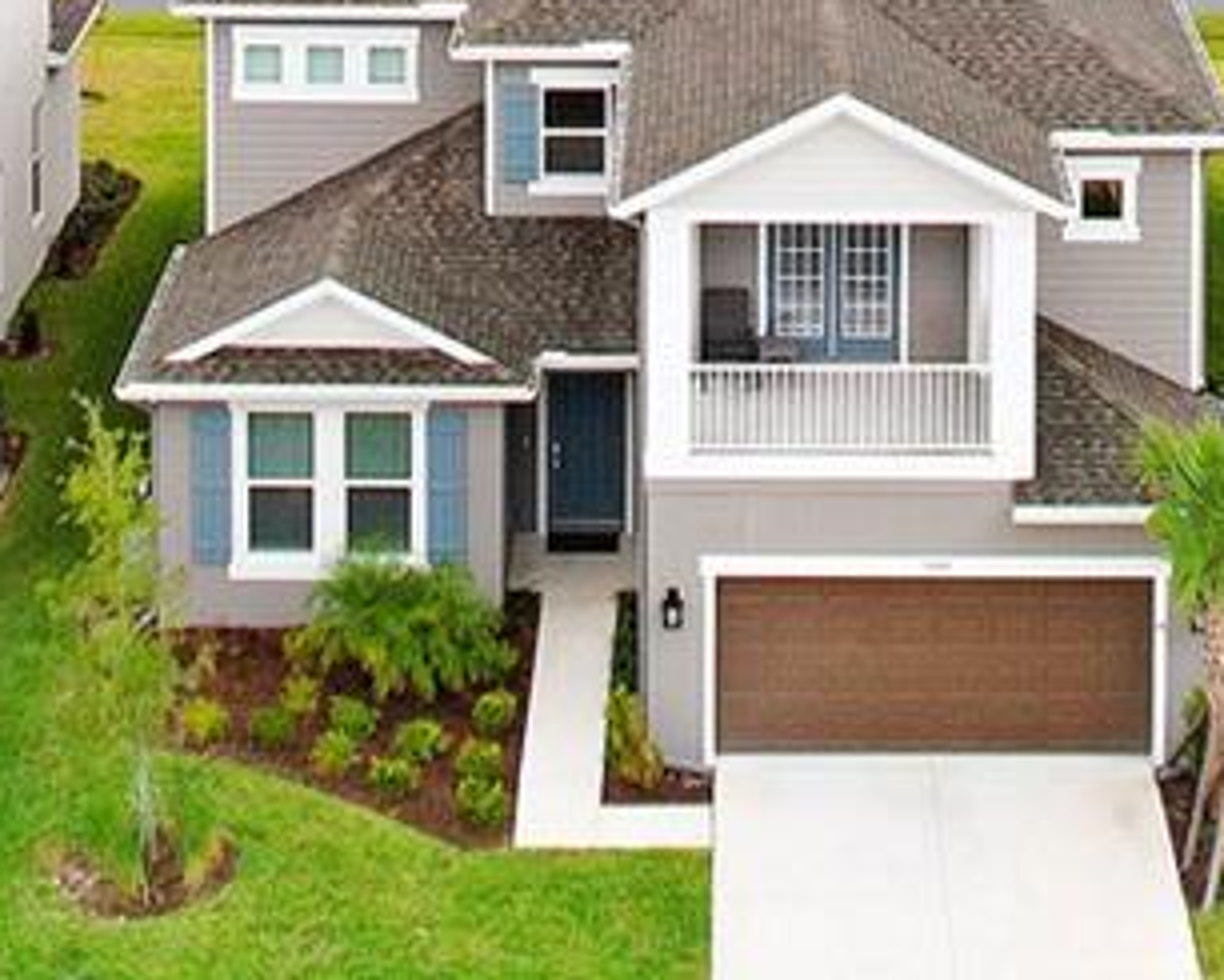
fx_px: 3914
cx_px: 760
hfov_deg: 17.8
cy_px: -888
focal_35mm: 108
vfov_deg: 12.7
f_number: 2.8
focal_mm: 8.38
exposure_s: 1/1000
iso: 200
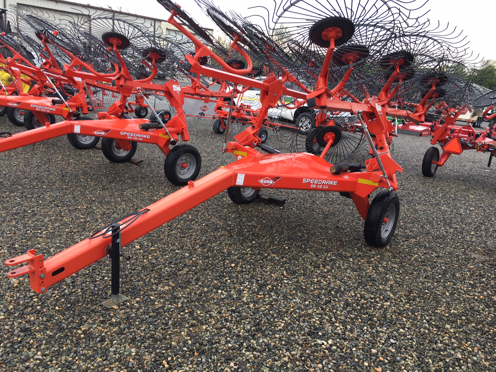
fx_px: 416
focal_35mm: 29
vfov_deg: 48.2
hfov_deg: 61.7
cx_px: 248
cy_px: 186
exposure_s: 1/60
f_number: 2.2
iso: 32
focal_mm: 4.15
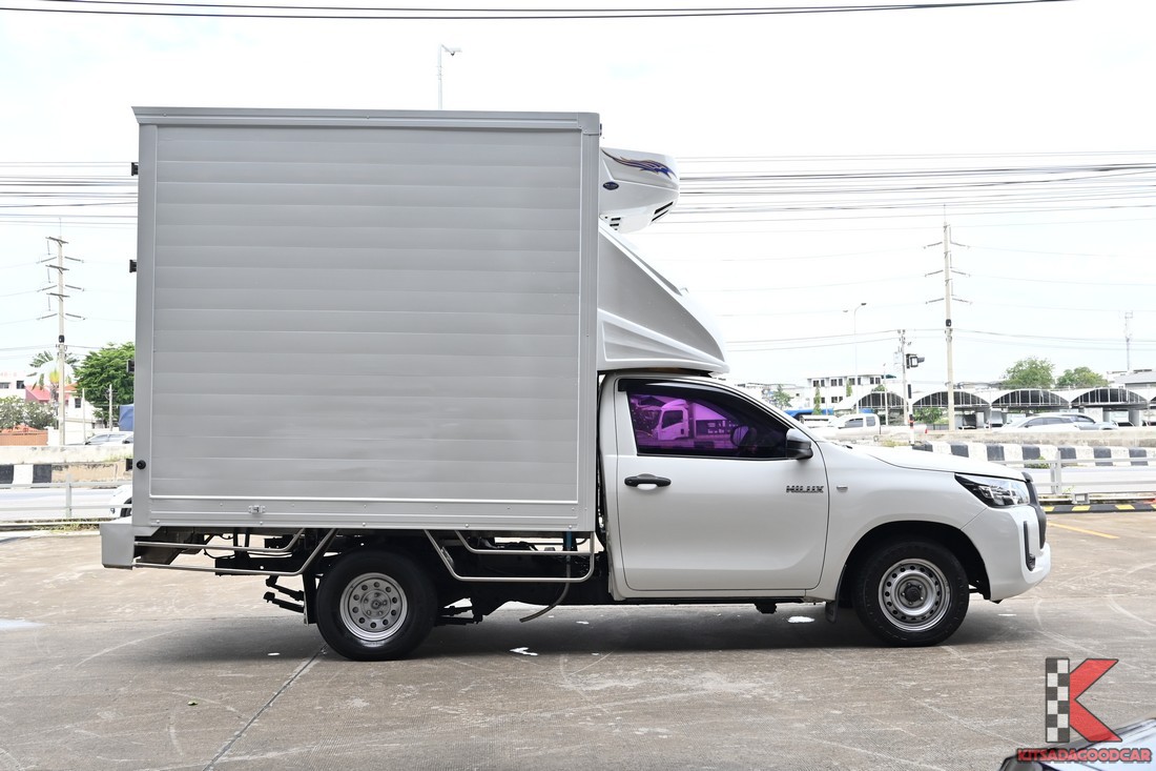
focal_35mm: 36
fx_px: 1156
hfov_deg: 53.1
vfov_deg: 36.9
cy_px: 386
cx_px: 578
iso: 280
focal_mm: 24
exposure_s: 1/500
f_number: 5.6
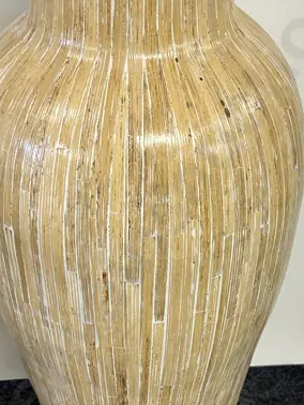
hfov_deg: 22.6
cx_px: 161
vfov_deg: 29.8
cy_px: 226
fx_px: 760
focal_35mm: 65
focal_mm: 6.86
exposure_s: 1/50
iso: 125
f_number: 1.78
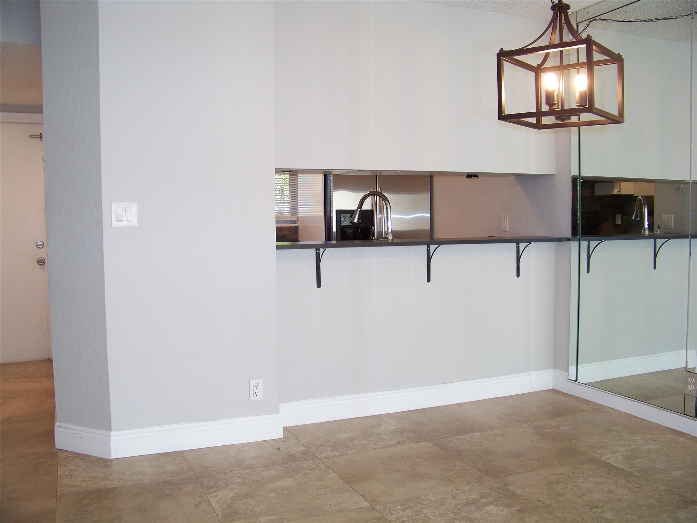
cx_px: 348
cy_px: 262
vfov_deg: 42.9
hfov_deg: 55.4
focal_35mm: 33
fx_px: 664
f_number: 2.8
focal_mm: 5.85
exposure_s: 1/30
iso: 64
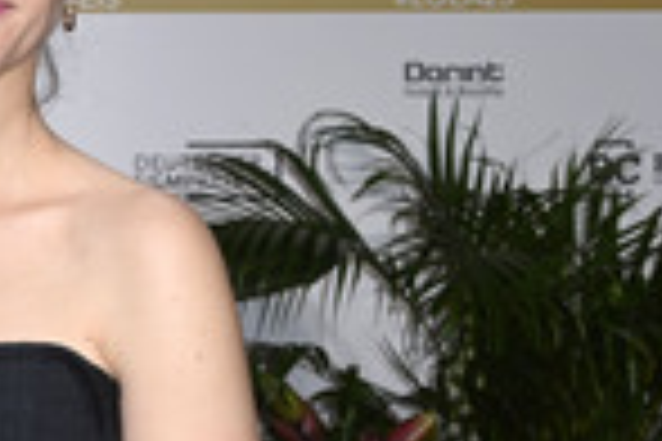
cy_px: 256
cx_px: 34
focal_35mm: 147
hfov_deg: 13.8
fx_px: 2703
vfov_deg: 9.3
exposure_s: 1/250
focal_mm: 48
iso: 640
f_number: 6.3
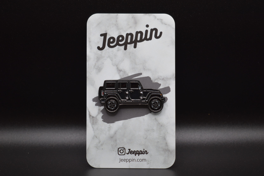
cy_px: 88
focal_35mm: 60
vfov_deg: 22.6
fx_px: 440
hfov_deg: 33.4
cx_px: 132
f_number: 4.8
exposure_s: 1/125
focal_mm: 40
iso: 250
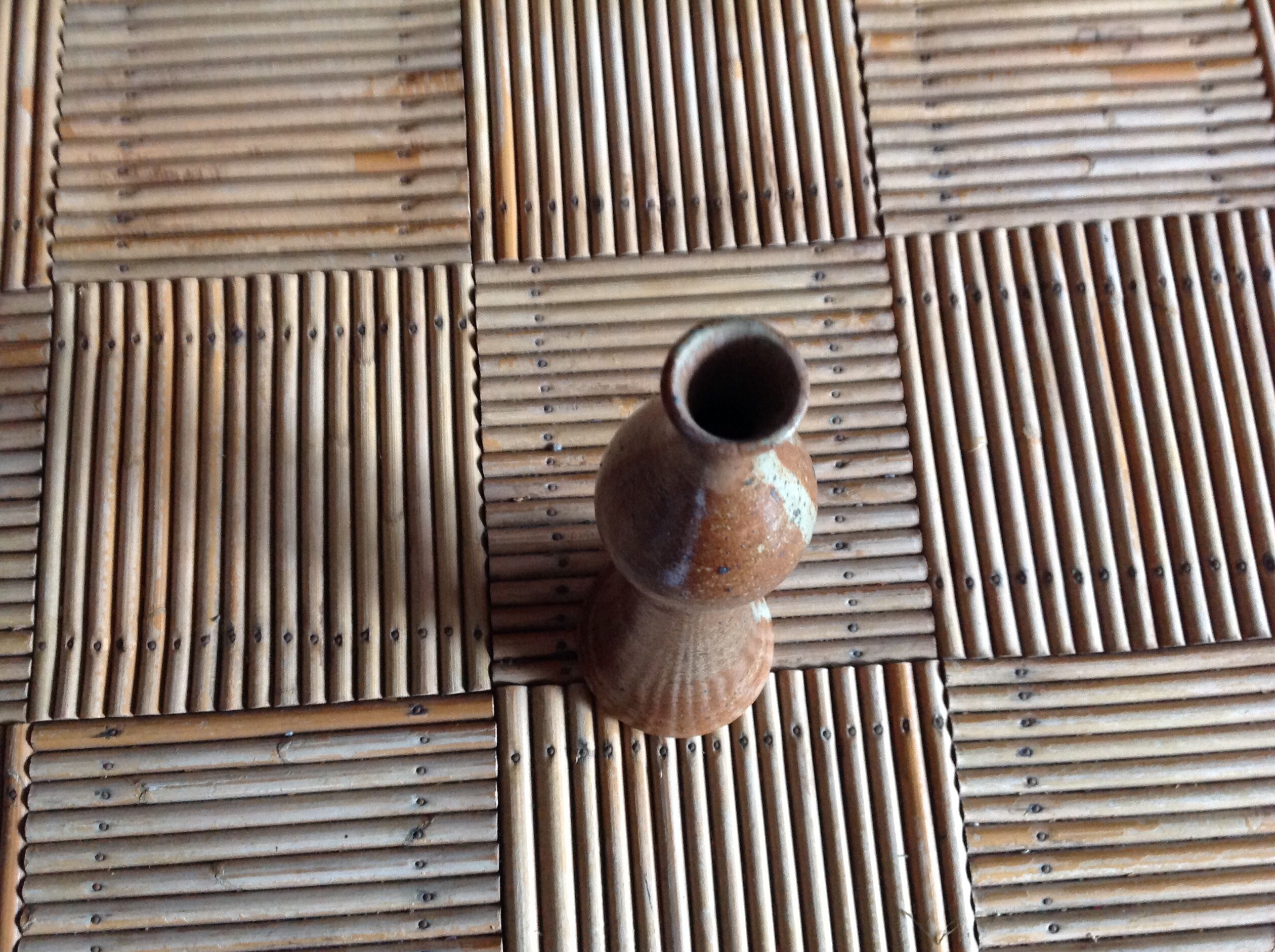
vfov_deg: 39.6
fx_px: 1324
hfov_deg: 51.4
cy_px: 486
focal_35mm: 36
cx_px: 628
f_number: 2.4
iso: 200
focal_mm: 4.28
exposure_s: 1/15
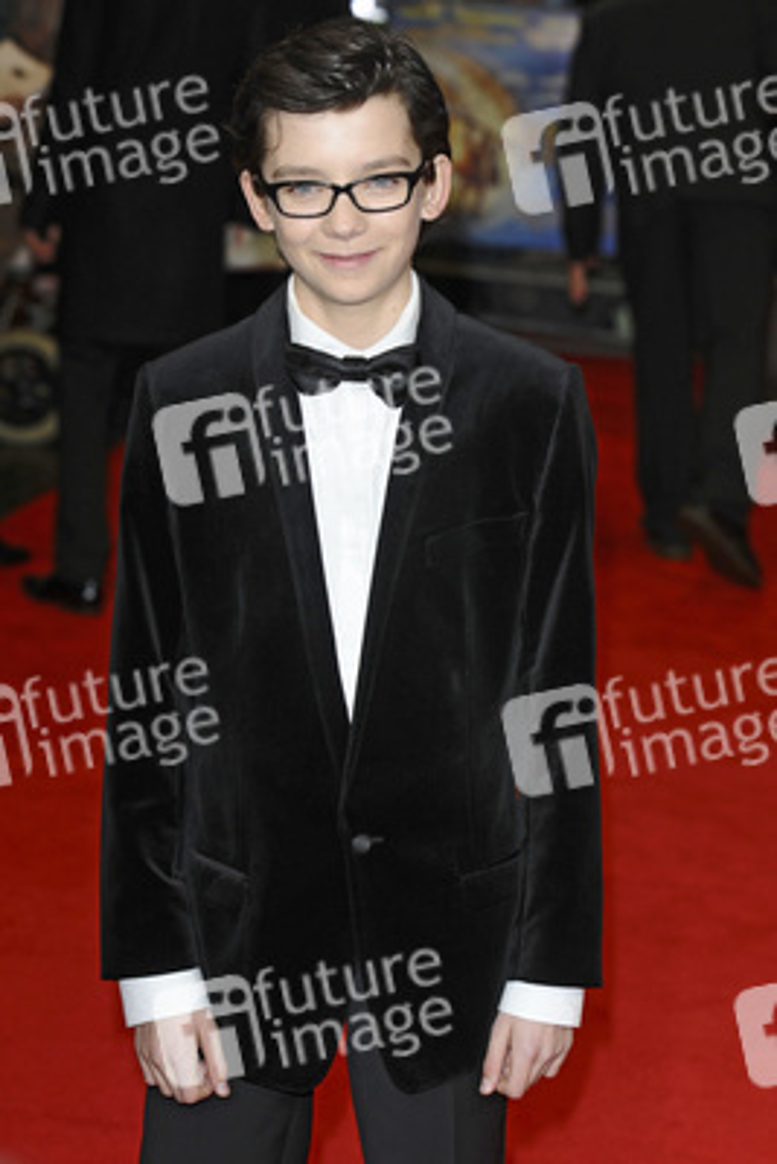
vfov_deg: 17.1
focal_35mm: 120
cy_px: 582
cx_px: 388
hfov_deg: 11.4
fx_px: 3881
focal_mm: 80
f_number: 4.5
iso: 320
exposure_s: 1/250
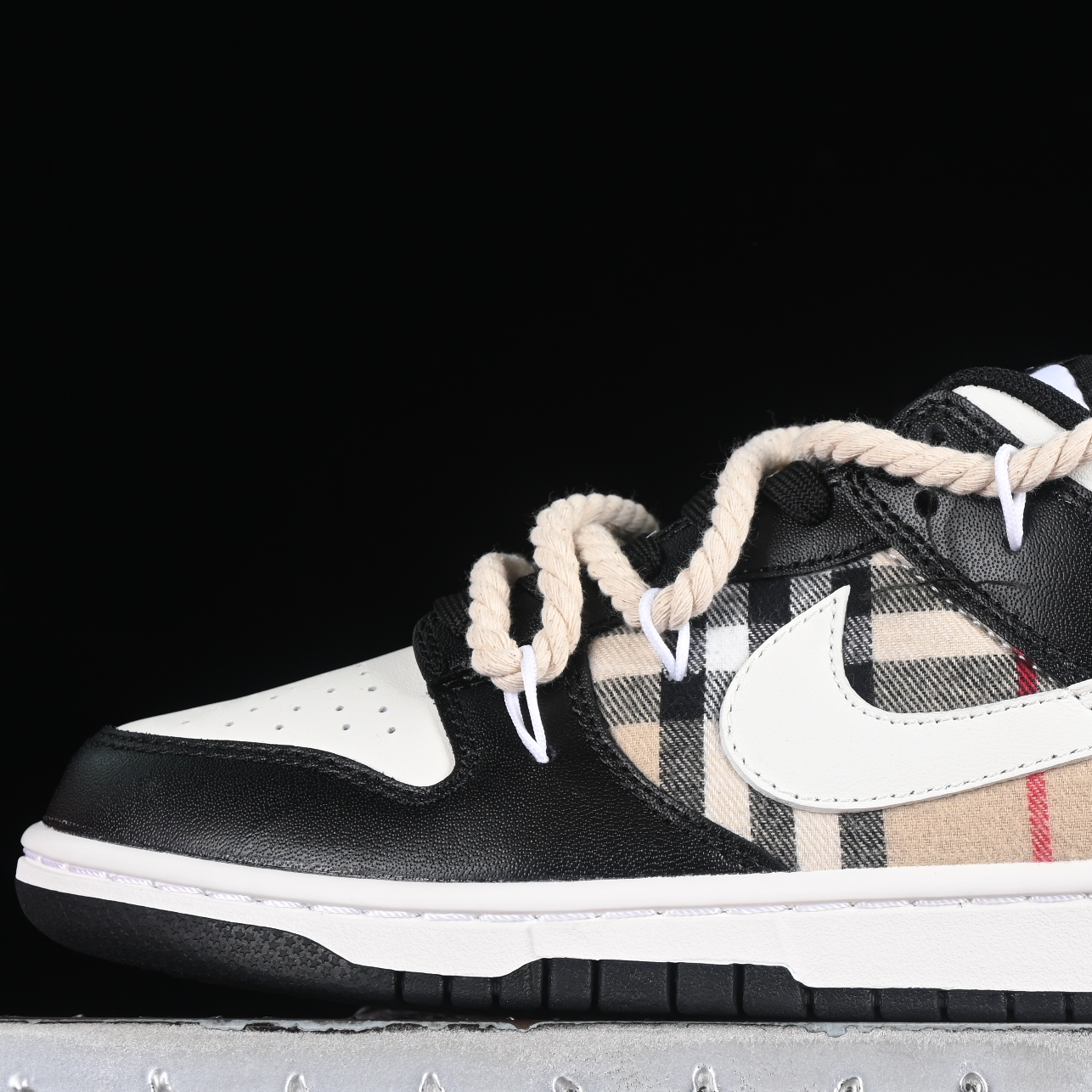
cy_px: 541
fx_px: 4925
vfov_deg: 12.7
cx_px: 855
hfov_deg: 12.6
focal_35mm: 138
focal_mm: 50
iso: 160
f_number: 6.3
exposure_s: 1/60
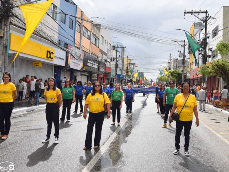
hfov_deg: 59.8
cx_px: 125
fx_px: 199
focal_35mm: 30
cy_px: 87
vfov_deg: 46.8
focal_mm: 18
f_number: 9
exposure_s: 1/320
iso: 200
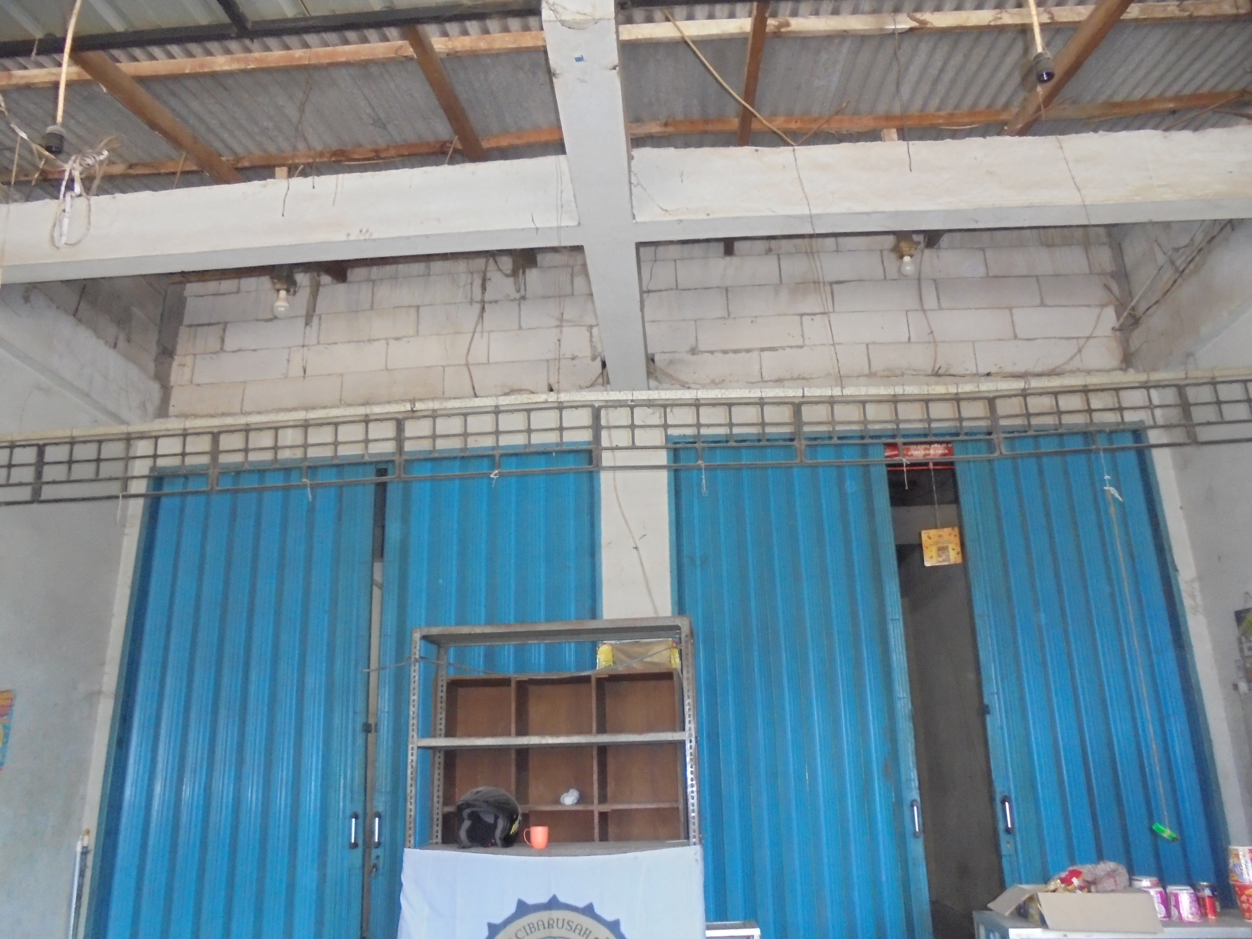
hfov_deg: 67.3
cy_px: 470
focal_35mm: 26
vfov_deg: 53.1
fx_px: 940
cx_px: 626
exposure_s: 1/30
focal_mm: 4.6
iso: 400
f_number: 3.5
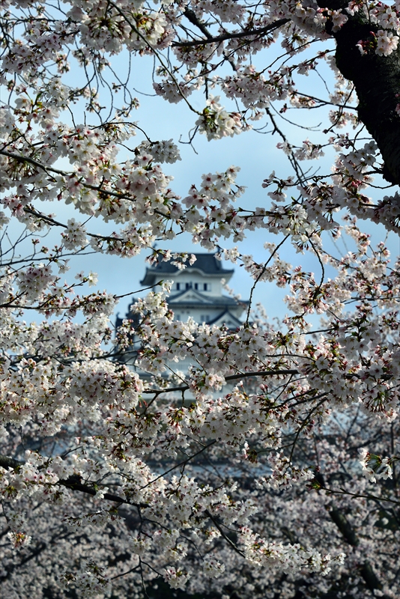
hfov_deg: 13.7
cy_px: 300
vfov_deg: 20.4
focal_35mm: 100
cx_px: 200
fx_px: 1665
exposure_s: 1/640
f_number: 13
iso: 400
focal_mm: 100
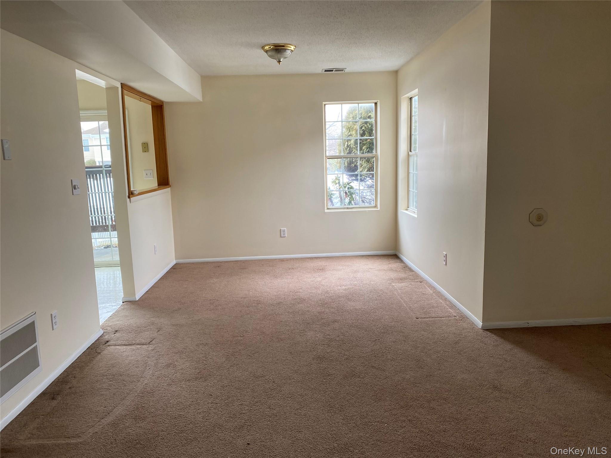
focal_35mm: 26
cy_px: 229
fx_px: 459
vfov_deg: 53.1
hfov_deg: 67.3
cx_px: 306
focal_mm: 4.25
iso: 64
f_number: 1.8
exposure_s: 1/121
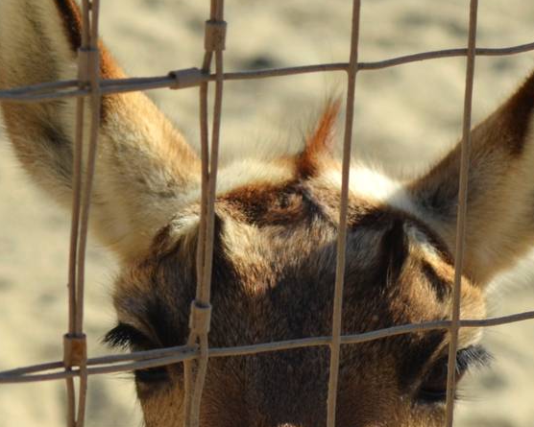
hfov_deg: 6.8
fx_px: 4473
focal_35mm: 283
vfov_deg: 5.5
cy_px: 438
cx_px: 195
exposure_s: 1/800
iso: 200
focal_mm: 70
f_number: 7.1
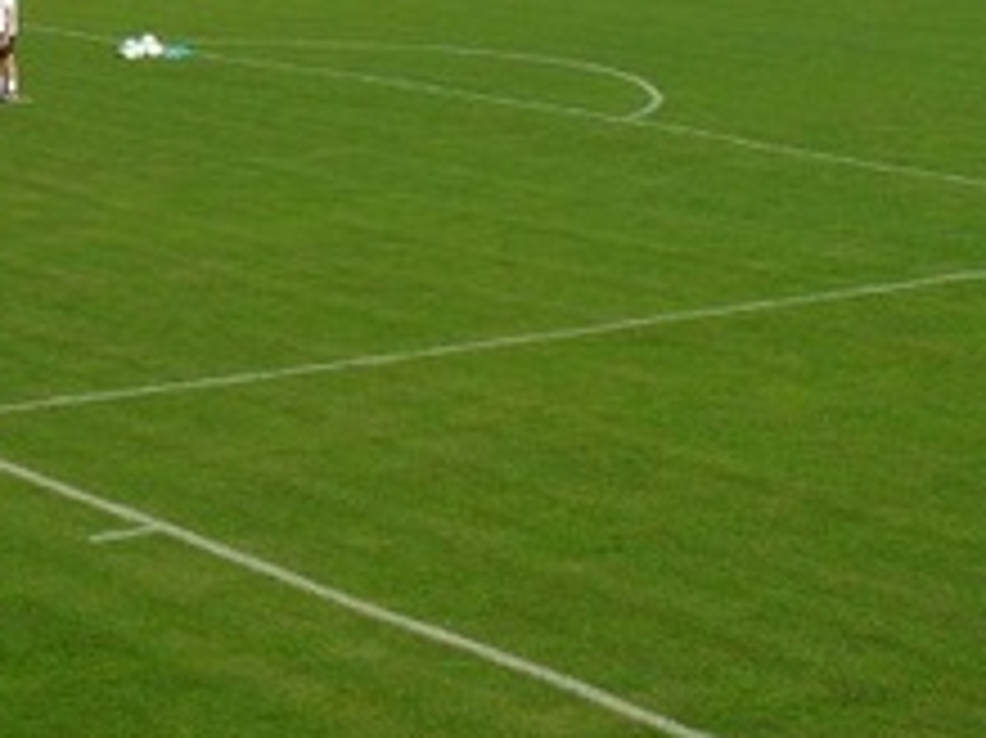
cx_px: 1072
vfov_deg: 11.6
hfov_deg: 15.2
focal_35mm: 127
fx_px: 3615
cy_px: 54
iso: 80
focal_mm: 7.8
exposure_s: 1/500
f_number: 4.5
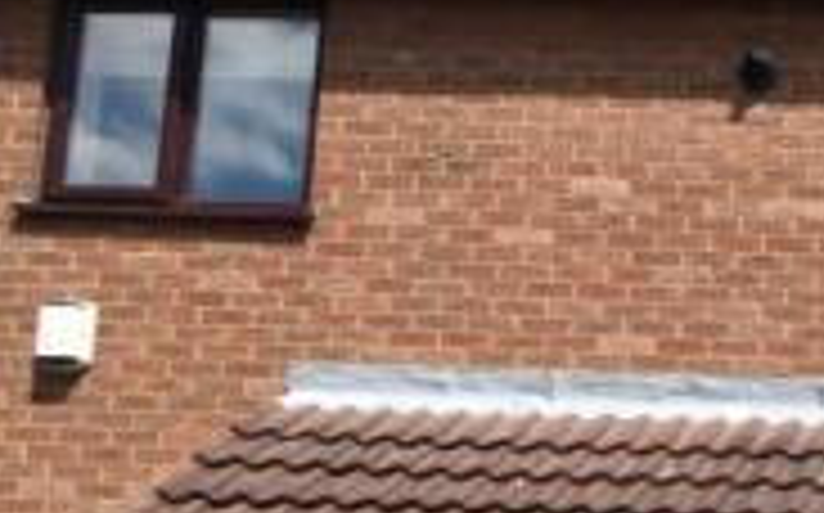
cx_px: 1110
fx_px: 1411
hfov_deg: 26.7
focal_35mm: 63
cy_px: 515
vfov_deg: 20.0
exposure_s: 1/250
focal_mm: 11.5
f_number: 8
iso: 100
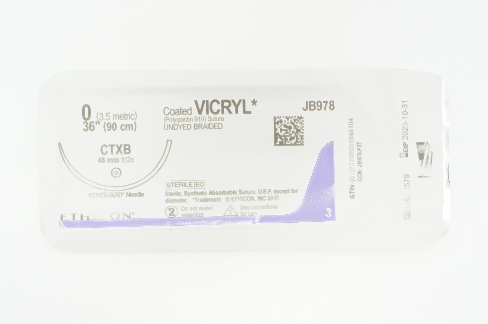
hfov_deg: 51.3
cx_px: 244
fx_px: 508
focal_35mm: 38
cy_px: 162
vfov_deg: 35.4
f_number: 5.6
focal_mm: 25
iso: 400
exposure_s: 1/30
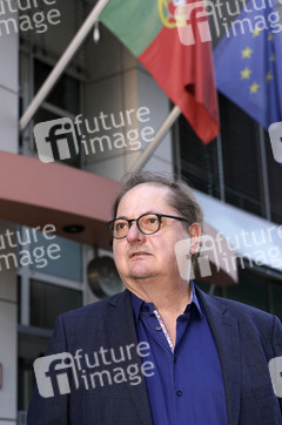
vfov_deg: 27.7
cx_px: 128
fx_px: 861
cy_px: 194
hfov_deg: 18.6
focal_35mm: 73
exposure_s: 1/60
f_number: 5.6
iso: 640
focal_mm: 66
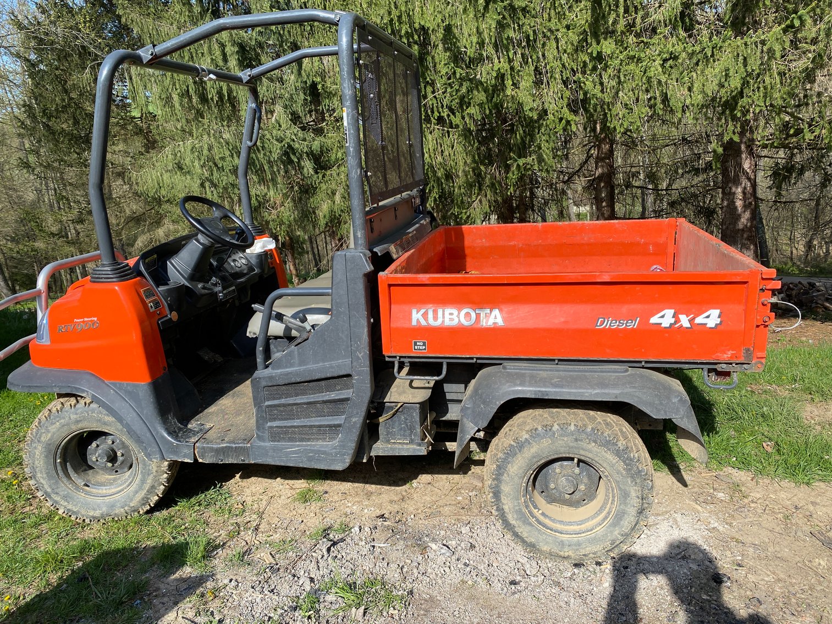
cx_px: 416
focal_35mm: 26
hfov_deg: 67.3
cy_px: 312
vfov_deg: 53.1
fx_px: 625
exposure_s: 1/1543
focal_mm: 4.25
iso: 32
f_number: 1.8
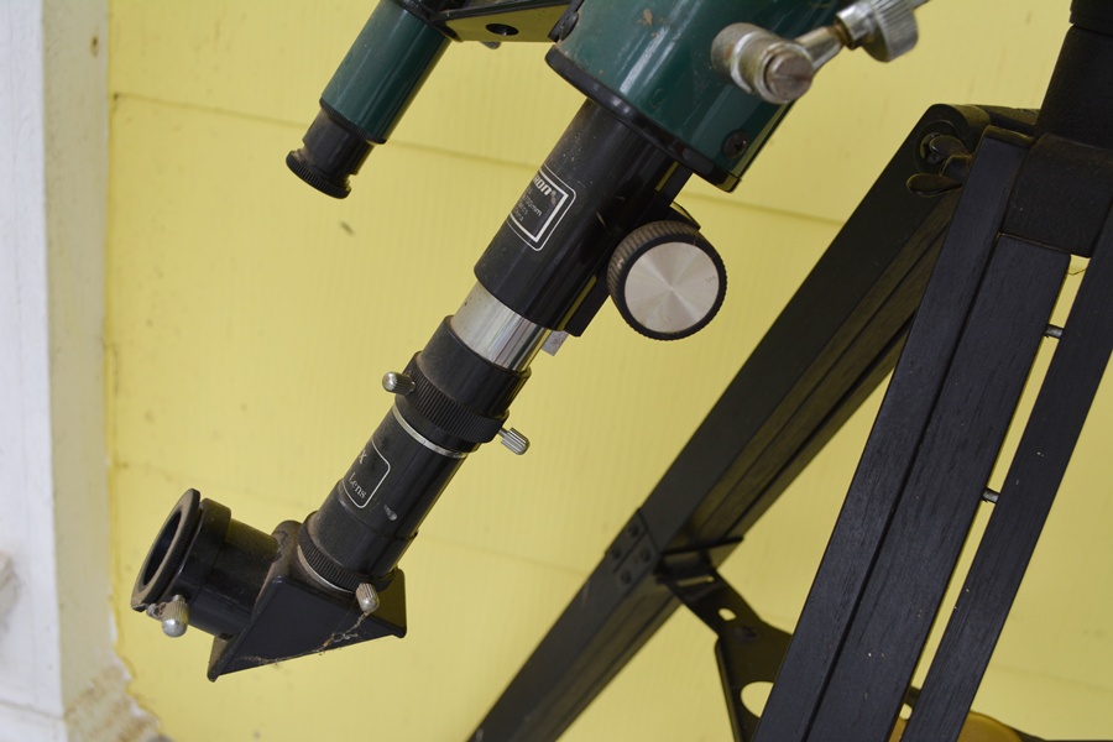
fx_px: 1113
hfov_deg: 53.1
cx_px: 556
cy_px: 371
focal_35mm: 36
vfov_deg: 36.9
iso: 320
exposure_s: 1/125
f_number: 5.6
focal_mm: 24
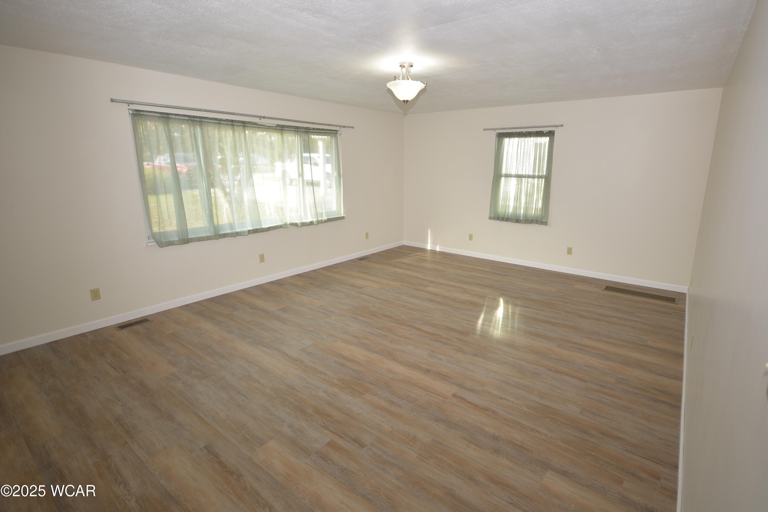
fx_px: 374
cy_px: 243
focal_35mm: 18
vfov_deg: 68.8
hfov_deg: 91.4
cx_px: 407
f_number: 4.2
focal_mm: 11
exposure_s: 1/60
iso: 280
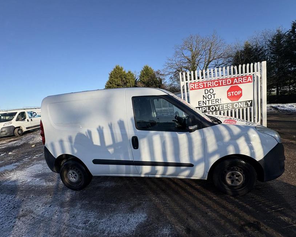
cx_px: 157
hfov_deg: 96.7
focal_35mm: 15
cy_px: 120
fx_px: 131
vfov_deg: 84.0
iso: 50
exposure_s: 1/1637
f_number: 2.2
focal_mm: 2.22
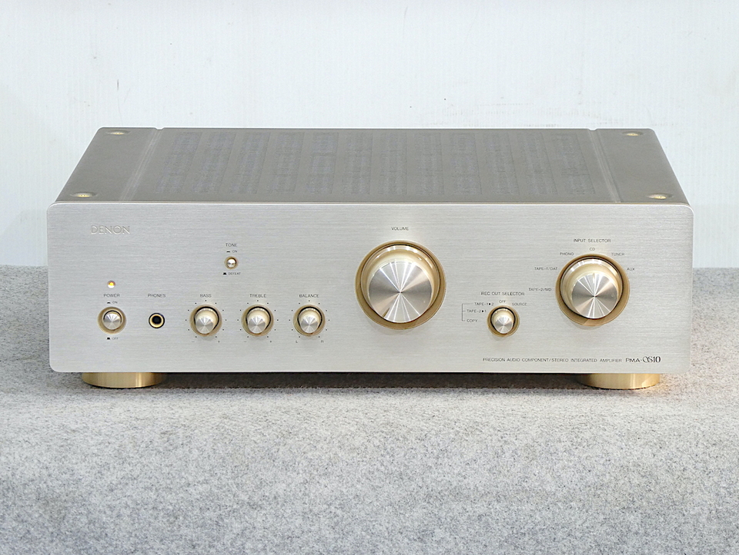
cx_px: 370
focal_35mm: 143
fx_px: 3053
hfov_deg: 13.8
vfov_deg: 10.4
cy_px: 278
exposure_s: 1/8
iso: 200
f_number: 5.4
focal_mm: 25.6
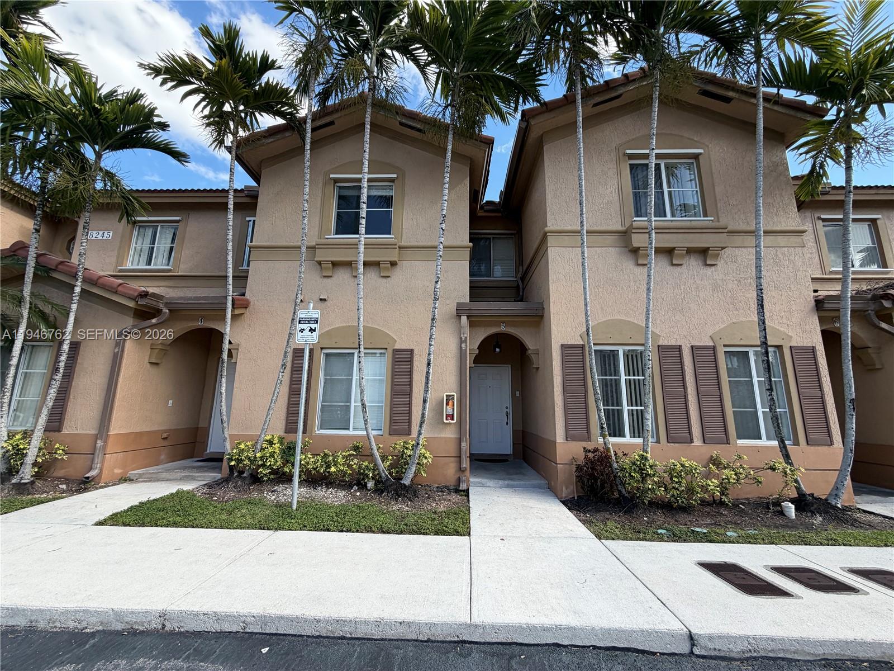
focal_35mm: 14
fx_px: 362
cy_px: 336
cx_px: 447
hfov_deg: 102.1
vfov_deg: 85.7
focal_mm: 2.22
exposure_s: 1/502
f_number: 2.2
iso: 40
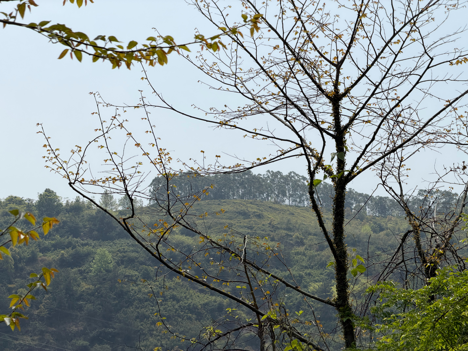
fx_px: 1352
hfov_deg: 19.6
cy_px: 176
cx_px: 234
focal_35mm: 100
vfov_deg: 14.8
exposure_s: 1/955
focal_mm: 16.89
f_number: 2.8
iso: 25
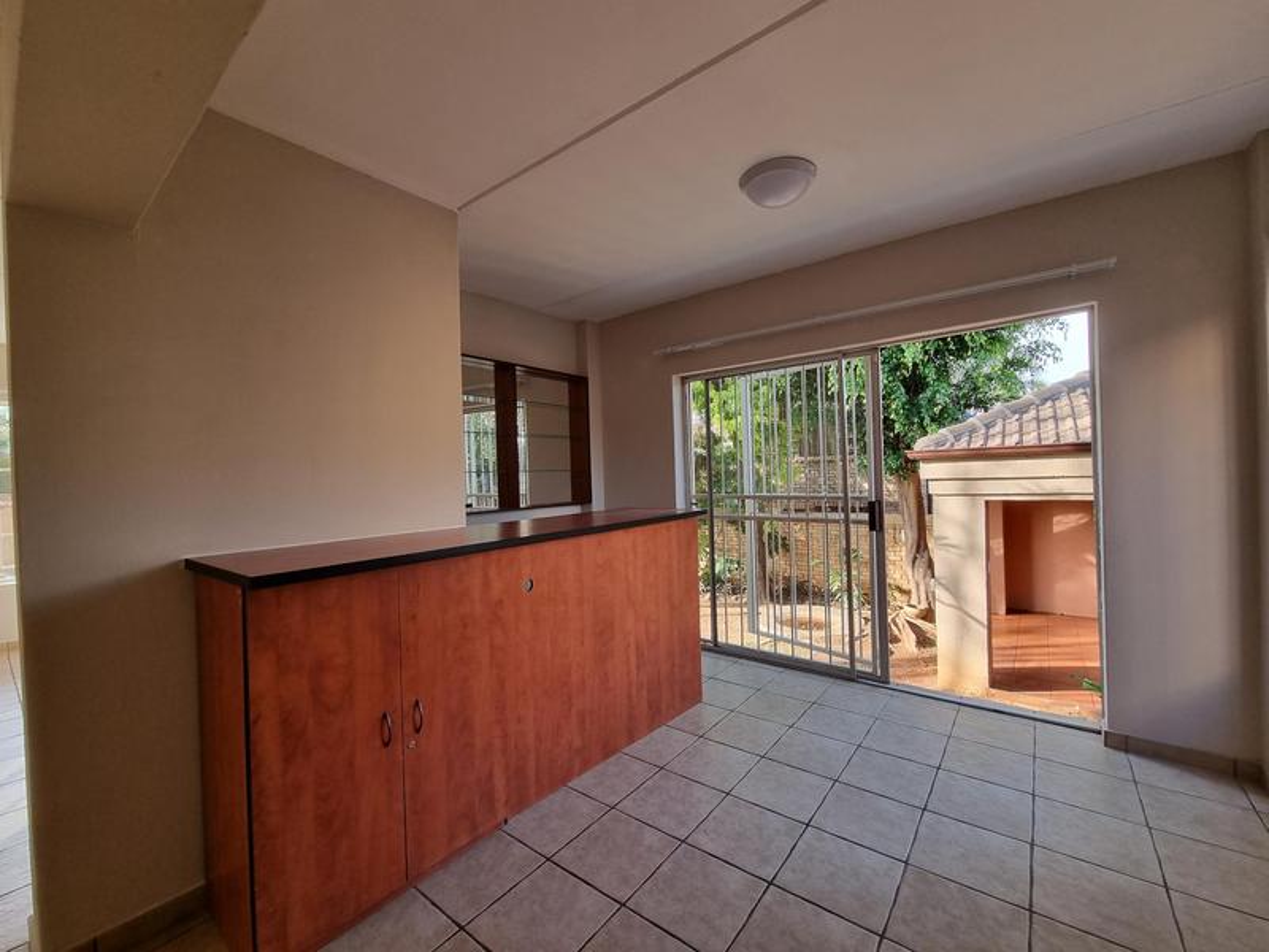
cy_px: 476
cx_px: 634
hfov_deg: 106.2
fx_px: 477
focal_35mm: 13
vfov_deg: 89.9
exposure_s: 1/100
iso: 80
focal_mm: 2.2
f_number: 2.2
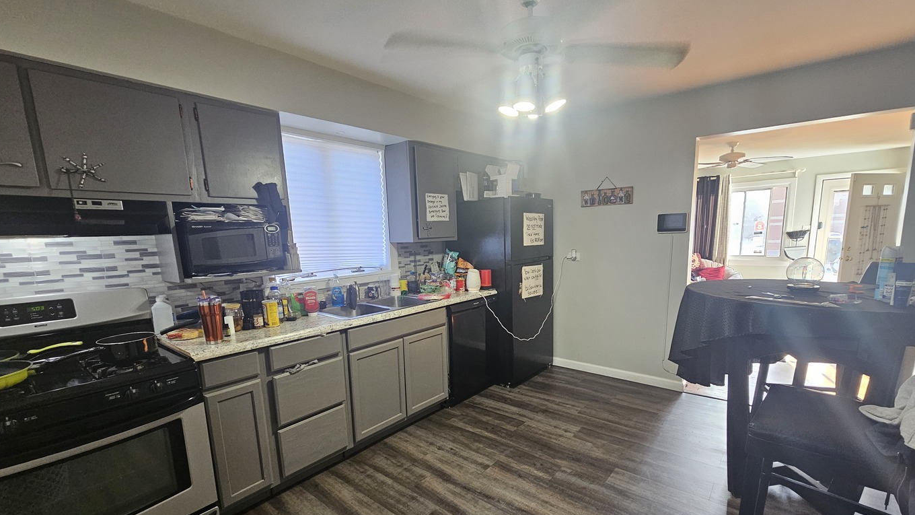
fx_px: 364
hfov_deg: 103.0
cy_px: 299
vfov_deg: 70.1
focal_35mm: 15
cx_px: 474
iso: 200
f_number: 2.2
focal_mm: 2.2
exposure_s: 1/60
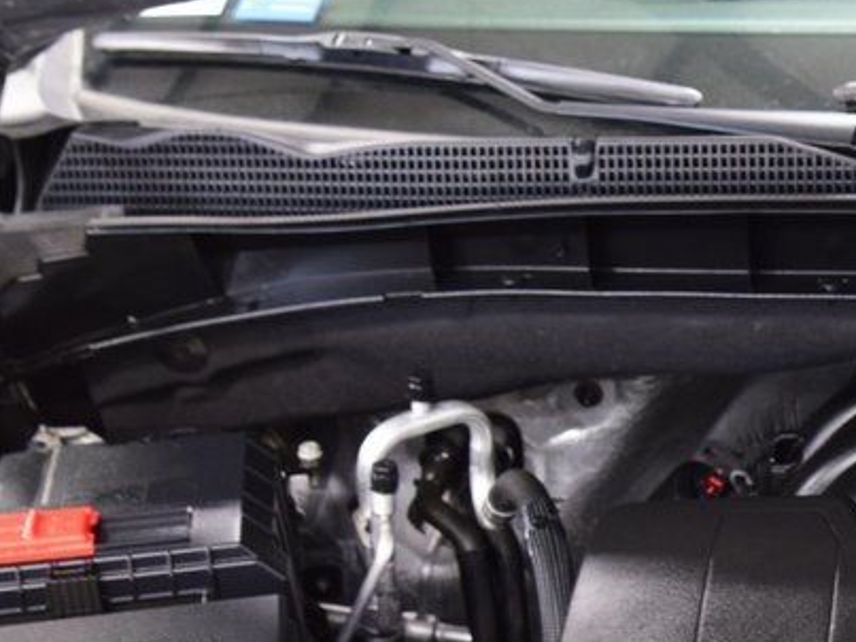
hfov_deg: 21.1
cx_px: 952
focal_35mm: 88
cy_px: 560
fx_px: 2175
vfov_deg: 16.6
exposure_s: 1/15
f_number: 5
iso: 1600
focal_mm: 24
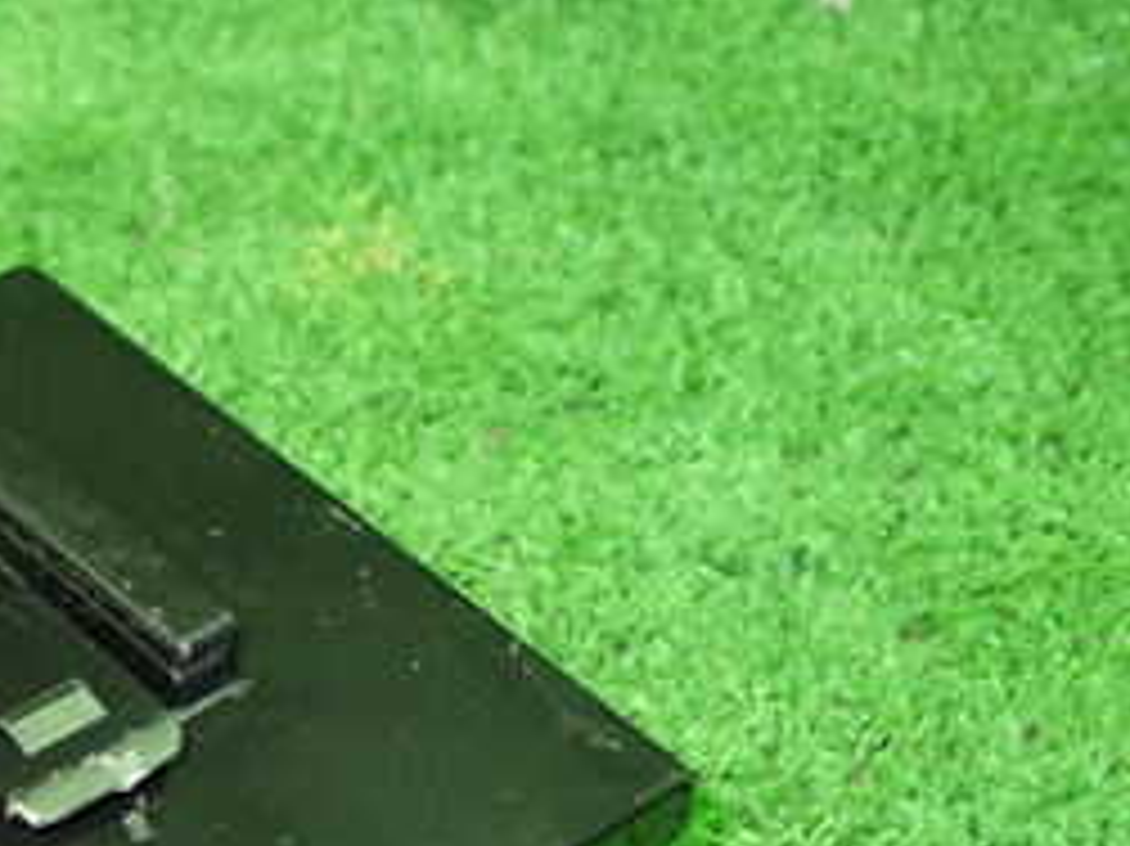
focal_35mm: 86
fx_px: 2806
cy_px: 828
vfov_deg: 16.8
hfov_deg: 21.6
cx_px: -104
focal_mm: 6.37
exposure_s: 1/30
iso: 800
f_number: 2.5
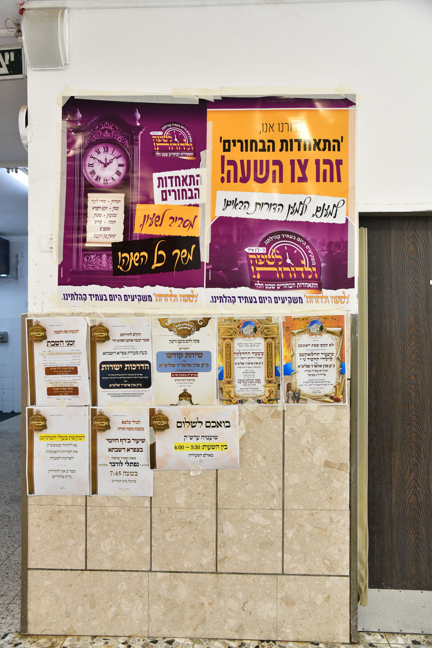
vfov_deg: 61.9
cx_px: 216
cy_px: 324
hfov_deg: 43.6
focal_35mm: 30
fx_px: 540
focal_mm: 30
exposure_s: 1/100
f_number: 5.6
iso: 1600
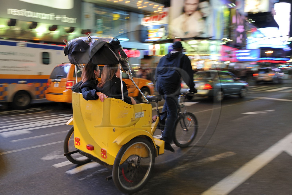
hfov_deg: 69.4
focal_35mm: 26
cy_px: 98
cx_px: 146
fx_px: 211
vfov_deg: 49.5
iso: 400
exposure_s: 1/40
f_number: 3.5
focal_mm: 26
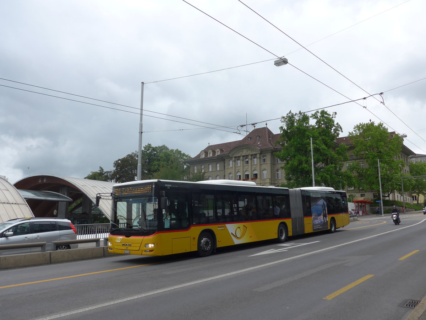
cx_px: 213
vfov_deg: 48.2
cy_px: 160
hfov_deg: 61.7
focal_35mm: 29
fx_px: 357
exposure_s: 1/640
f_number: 2.8
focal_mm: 6
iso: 80
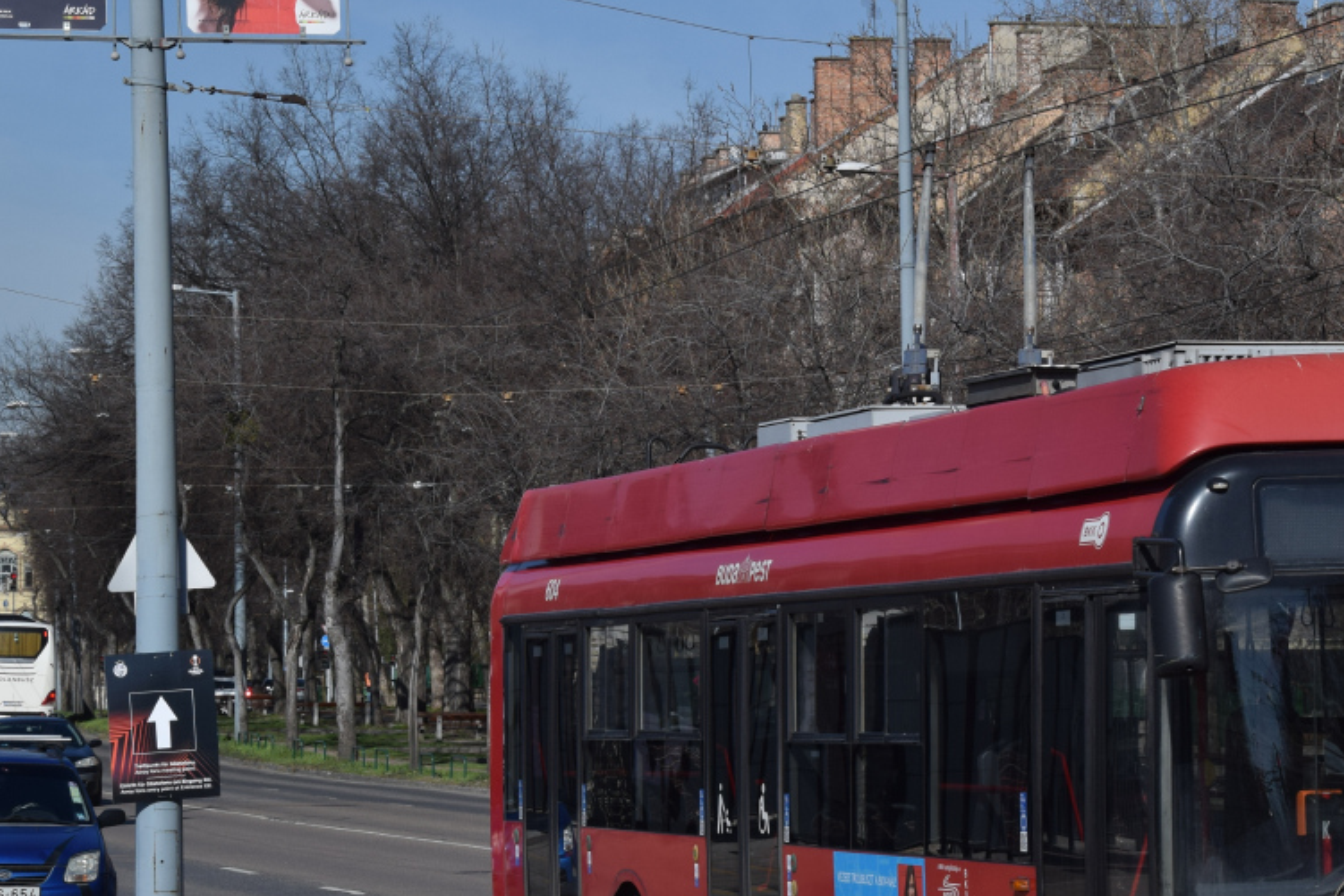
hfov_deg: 15.1
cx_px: 1088
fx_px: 5041
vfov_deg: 10.2
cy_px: 559
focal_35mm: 135
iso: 200
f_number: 6.3
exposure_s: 1/1000
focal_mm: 52
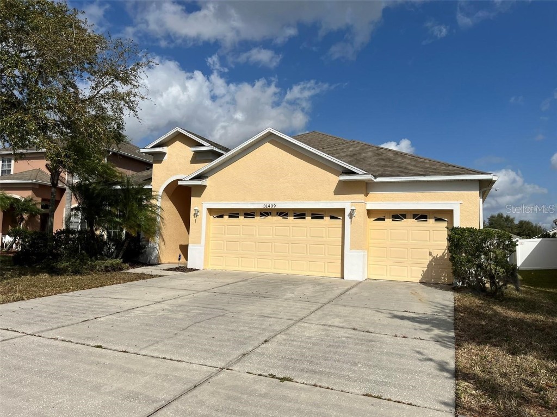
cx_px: 278
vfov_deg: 53.1
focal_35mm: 26
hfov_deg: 67.3
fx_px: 418
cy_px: 208
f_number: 1.6
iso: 50
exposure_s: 1/10870
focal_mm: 5.1
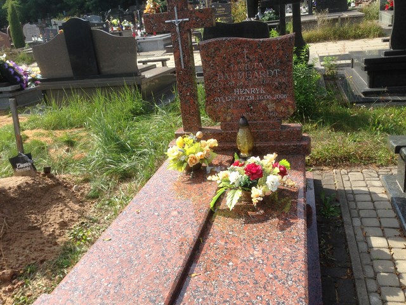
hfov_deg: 55.4
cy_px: 152
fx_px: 387
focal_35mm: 33
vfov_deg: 42.9
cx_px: 203
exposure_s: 1/809
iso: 50
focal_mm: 4.12
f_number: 2.4
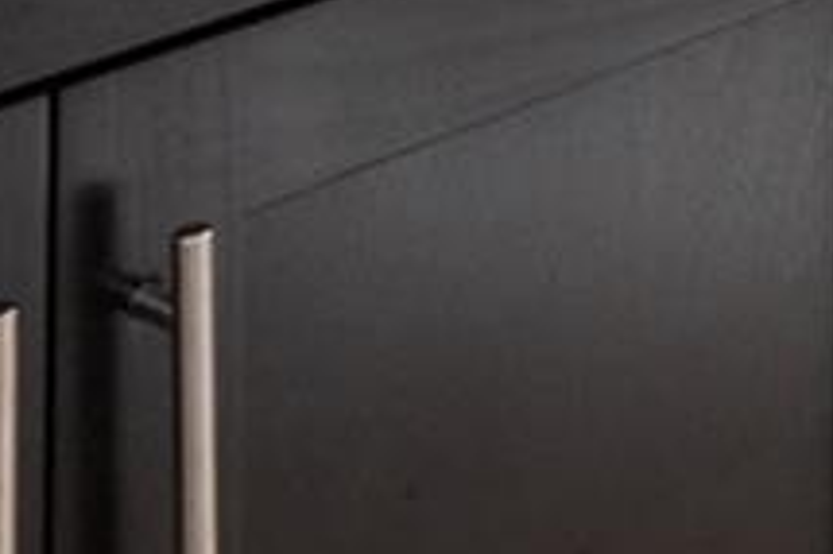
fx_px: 3098
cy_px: -1185
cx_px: 1771
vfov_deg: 8.4
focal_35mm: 134
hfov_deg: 12.9
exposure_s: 1/4
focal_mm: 12
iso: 640
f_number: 8
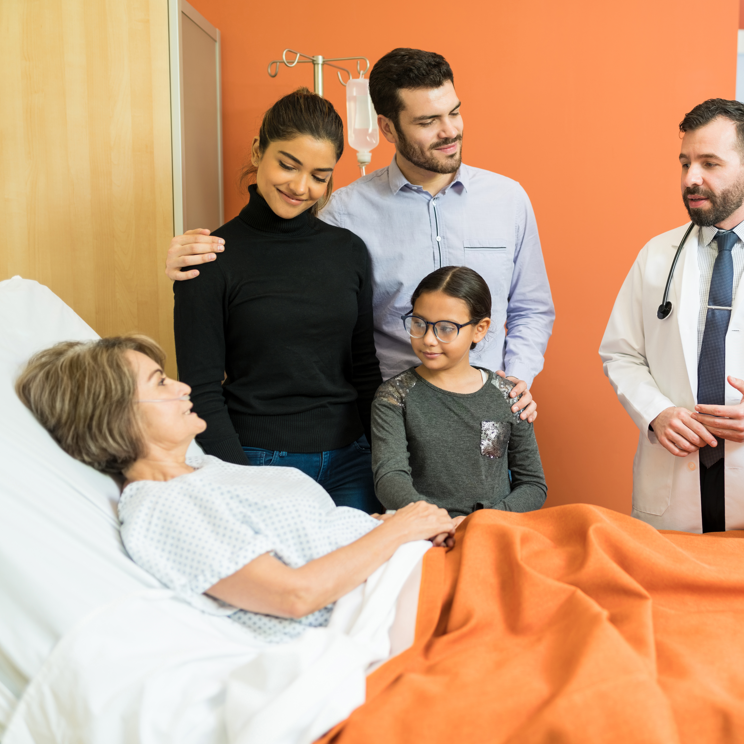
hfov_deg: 36.7
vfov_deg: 37.6
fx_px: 1094
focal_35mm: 45
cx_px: 555
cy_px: 373
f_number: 1.8
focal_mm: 35
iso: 100
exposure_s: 1/160
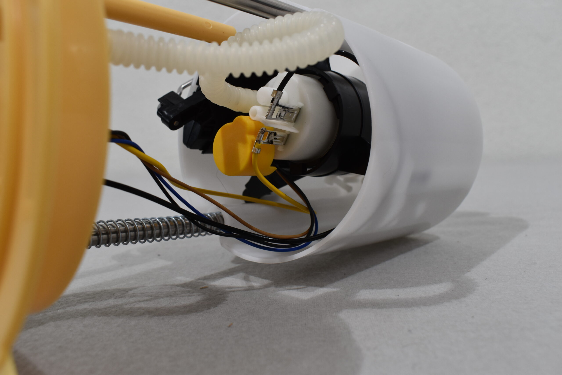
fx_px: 515
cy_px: 188
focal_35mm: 33
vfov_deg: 40.0
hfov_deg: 57.2
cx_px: 281
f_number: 8
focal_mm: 22
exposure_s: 1/60
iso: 400
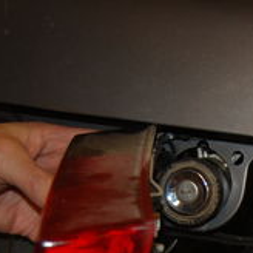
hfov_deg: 12.3
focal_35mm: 139
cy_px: 316
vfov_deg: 12.2
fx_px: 1149
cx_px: 301
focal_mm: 28
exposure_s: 1/60
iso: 200
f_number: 4.5
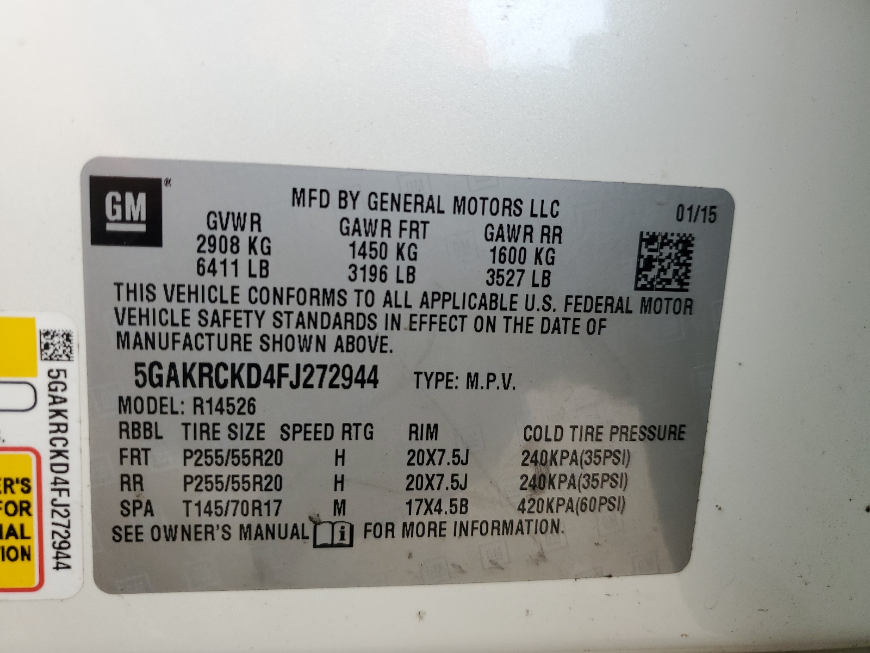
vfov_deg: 53.1
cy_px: 326
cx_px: 435
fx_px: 653
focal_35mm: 26
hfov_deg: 67.3
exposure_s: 1/227
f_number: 1.5
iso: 50
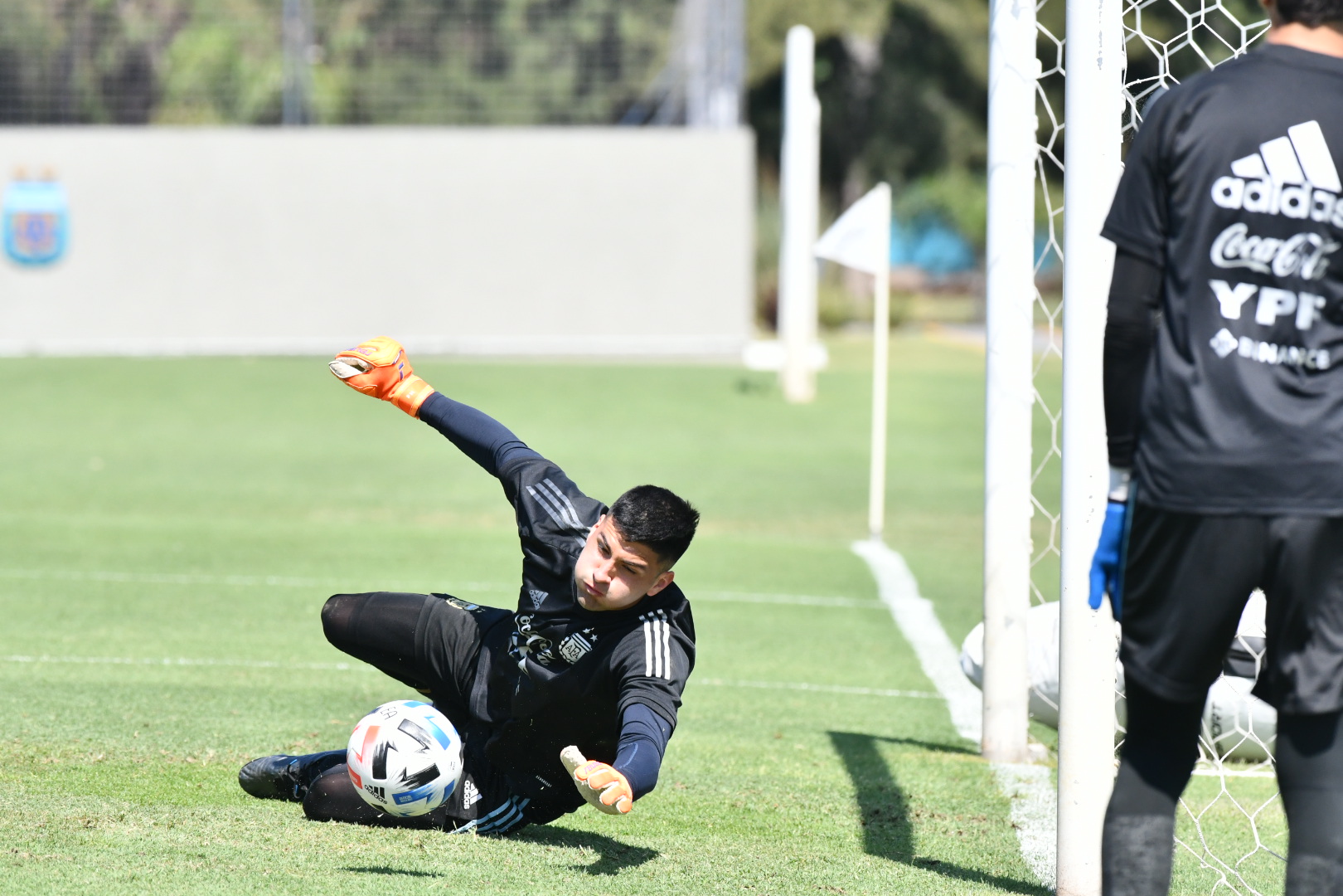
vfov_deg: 3.2
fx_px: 16227
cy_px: 448
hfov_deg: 4.7
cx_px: 672
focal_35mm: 435
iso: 1000
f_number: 5.6
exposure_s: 1/3200
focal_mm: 290
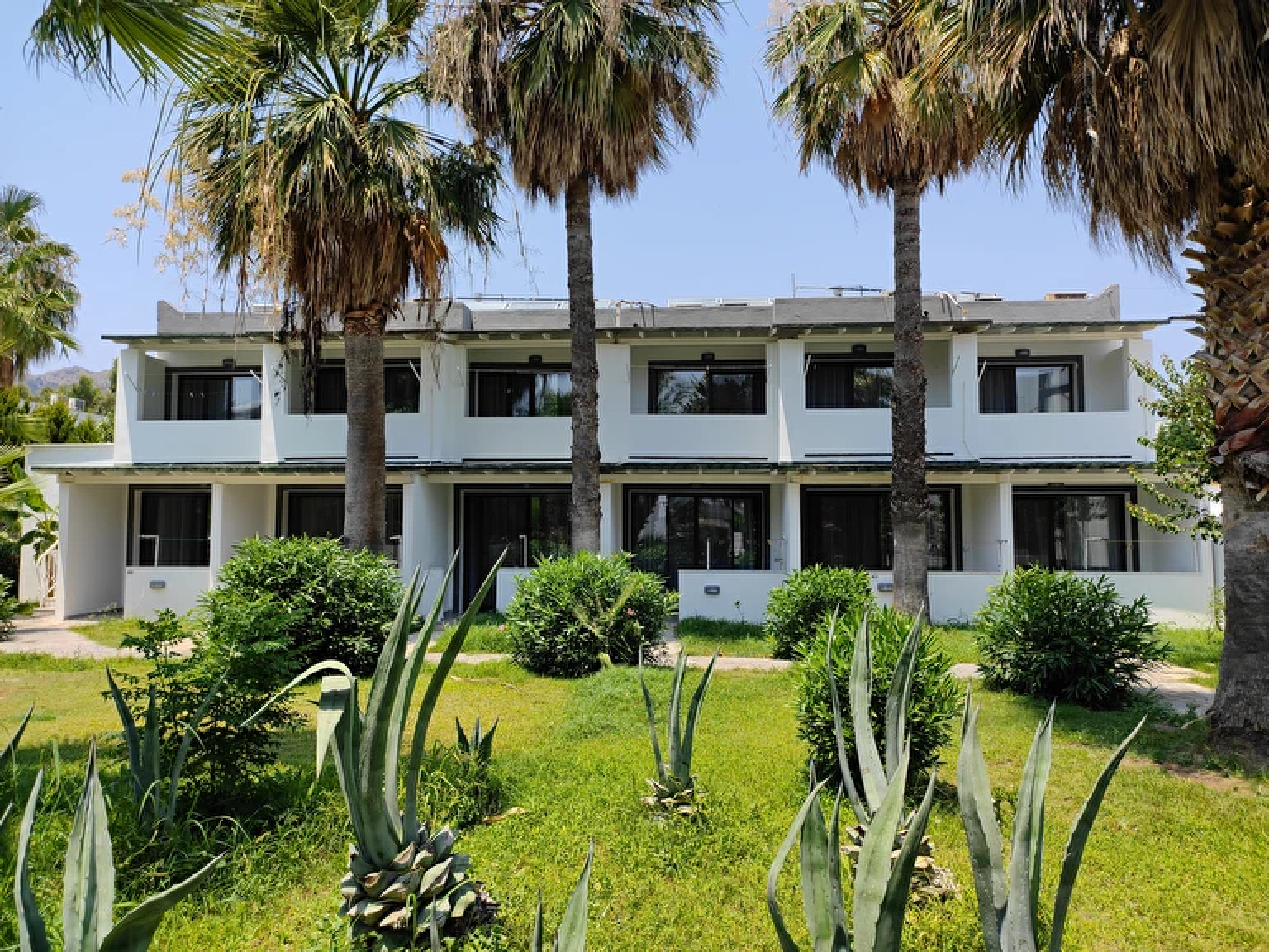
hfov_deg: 91.0
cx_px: 634
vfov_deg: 74.7
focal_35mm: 17
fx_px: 623
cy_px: 476
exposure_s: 1/657
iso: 50
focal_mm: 4.74
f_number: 1.79
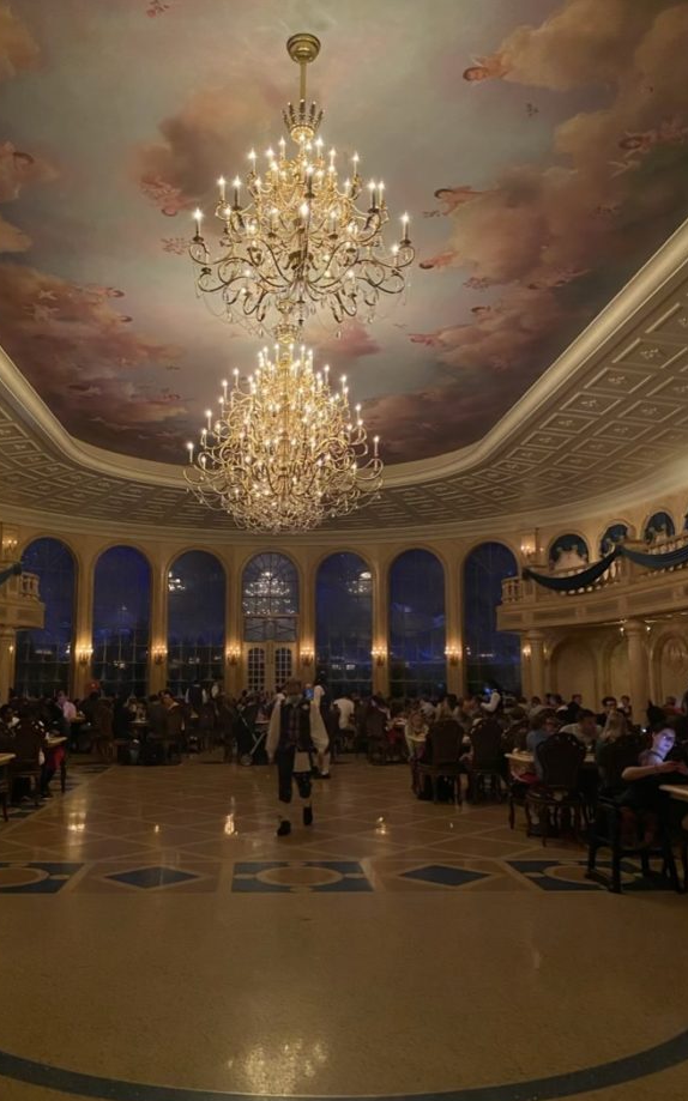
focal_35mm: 28
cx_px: 288
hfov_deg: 44.4
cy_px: 558
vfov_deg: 66.5
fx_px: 840
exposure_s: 1/30
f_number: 1.8
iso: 800
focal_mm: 4.25
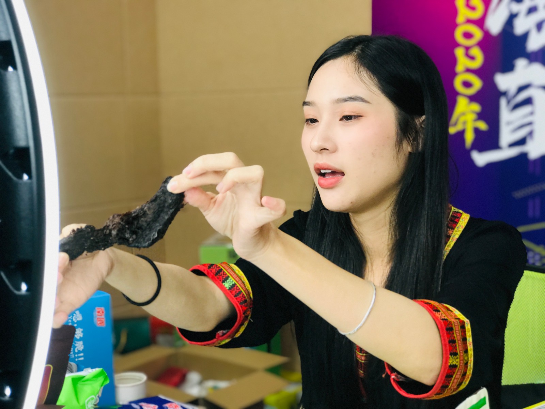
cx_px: 272
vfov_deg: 25.7
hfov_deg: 33.8
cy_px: 204
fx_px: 897
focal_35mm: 57
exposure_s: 1/50
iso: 64
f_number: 2.8
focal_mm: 6.6
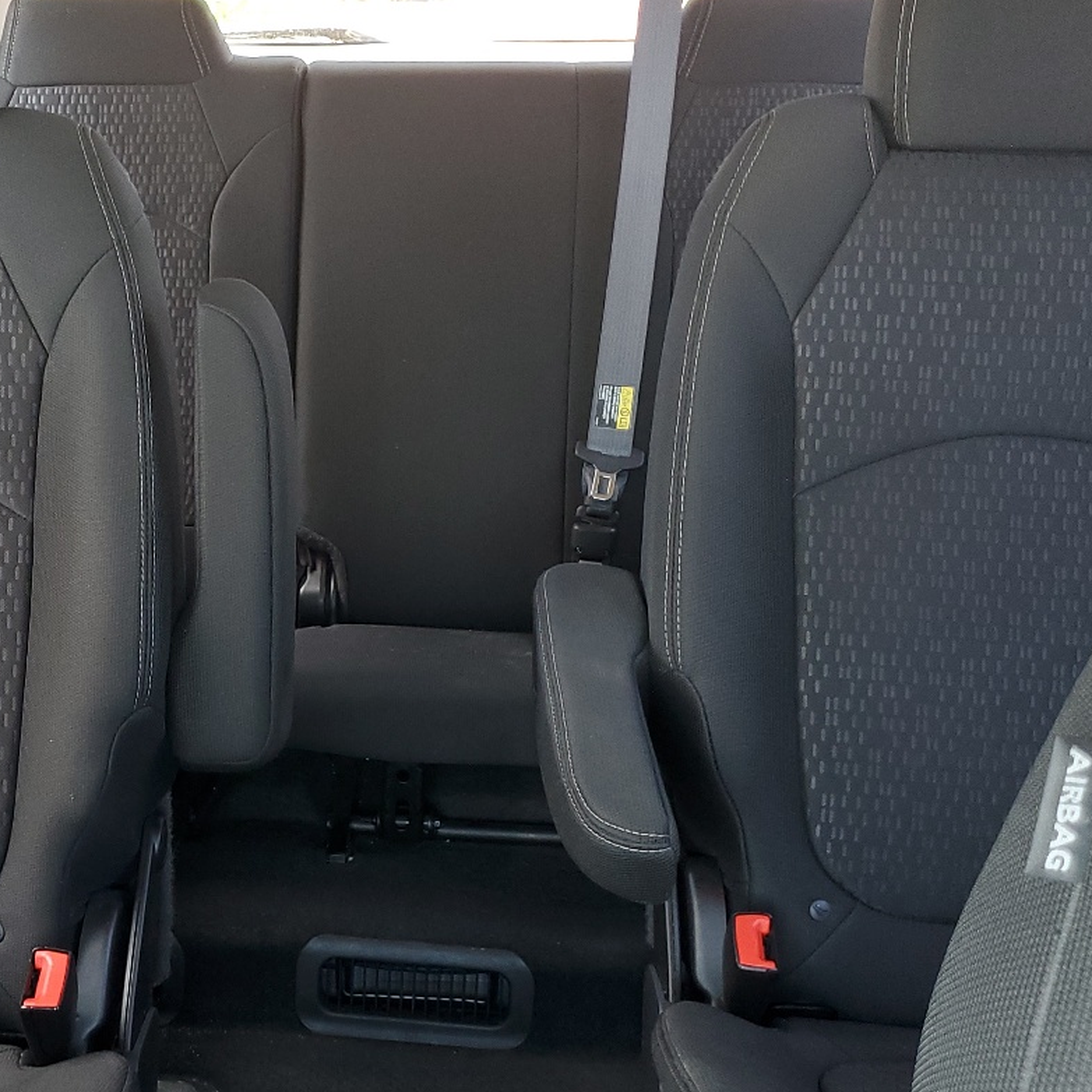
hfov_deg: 34.9
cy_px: 536
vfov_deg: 36.1
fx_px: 1677
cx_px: 211
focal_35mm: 47
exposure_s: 1/60.2
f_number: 1.5
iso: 103
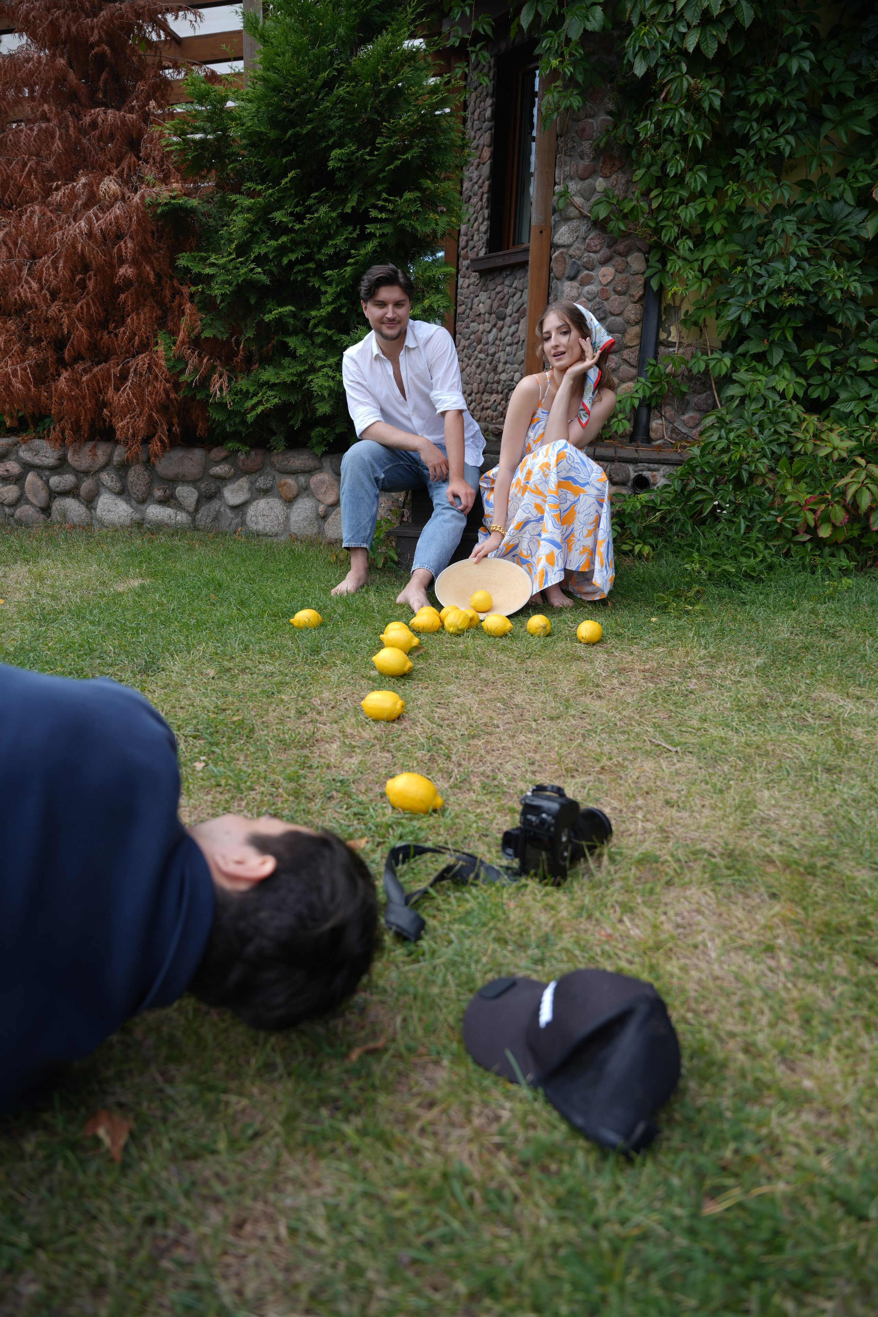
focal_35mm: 24
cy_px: 658
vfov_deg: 73.7
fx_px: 878
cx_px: 439
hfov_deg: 53.1
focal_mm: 24
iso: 80
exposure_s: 1/320
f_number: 3.2
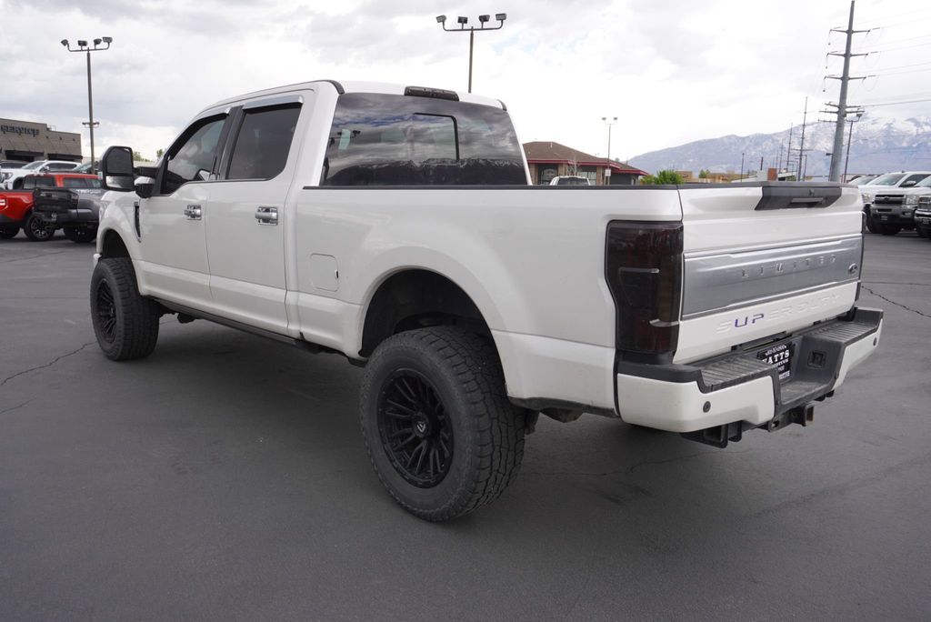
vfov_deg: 43.7
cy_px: 311
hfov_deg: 61.9
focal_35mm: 30
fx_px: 776
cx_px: 466
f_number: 6.3
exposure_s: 1/100
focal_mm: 20
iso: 100
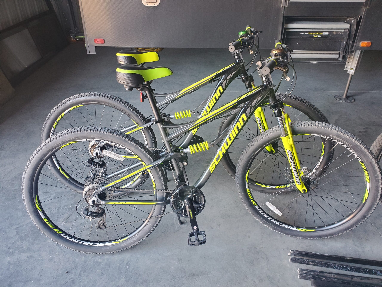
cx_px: 191
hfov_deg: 67.3
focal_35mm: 26
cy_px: 144
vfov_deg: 53.1
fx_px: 287
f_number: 2.4
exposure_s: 1/50
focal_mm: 4.3
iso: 250
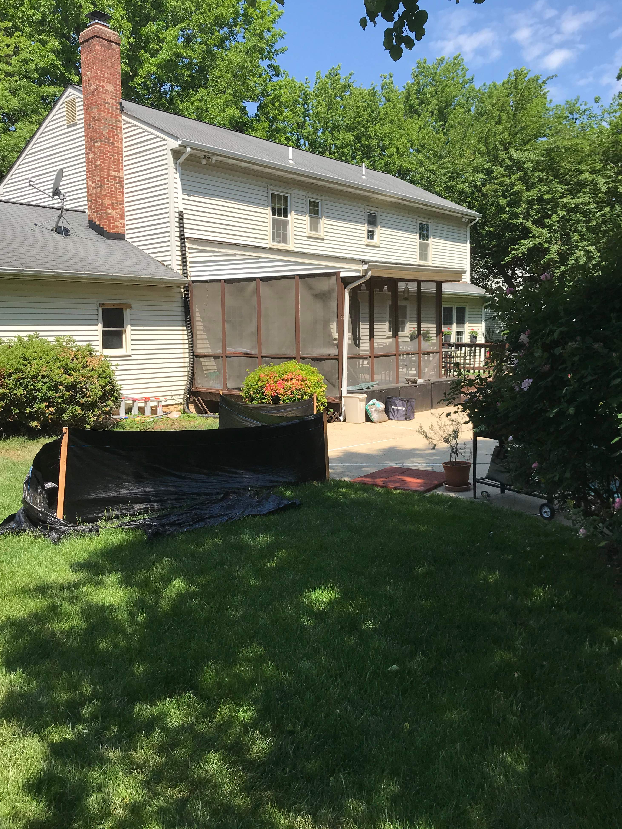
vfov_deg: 61.6
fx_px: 695
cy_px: 400
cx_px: 305
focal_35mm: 29
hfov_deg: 48.2
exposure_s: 1/1623
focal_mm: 3.99
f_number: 1.8
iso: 20
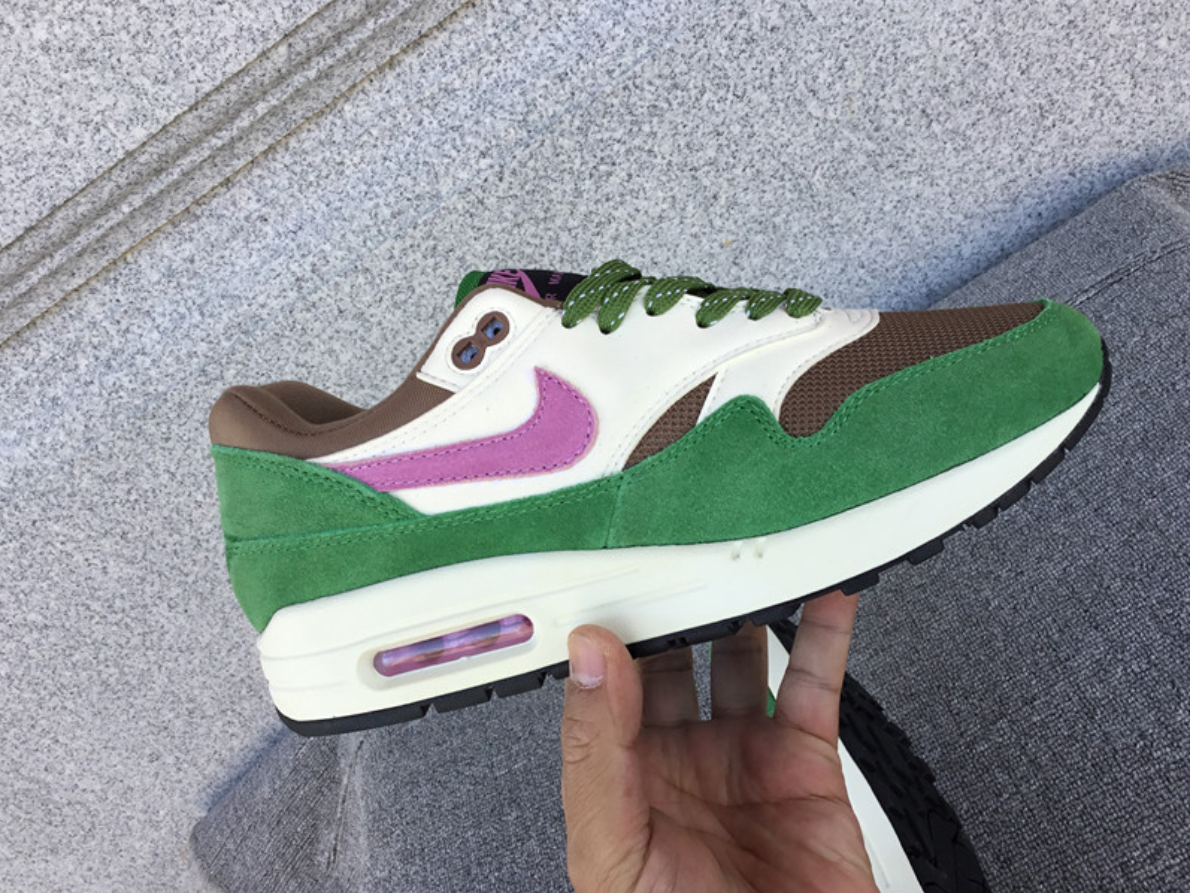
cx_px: 629
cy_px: 452
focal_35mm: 35
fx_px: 1203
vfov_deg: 40.7
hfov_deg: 52.6
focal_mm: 3.3
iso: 25
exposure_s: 1/131
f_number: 2.4
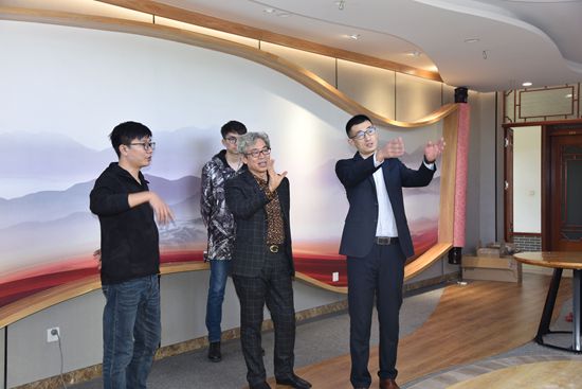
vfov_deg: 33.4
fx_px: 647
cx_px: 291
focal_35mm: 40
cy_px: 194
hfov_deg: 48.4
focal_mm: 40
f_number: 5
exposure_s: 1/100
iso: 800
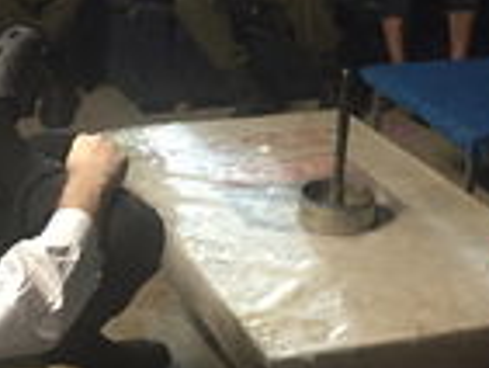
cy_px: 90
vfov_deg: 17.9
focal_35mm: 82
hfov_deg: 23.6
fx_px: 1159
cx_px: 125
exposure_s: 1/20
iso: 250
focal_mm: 4.15
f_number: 2.2
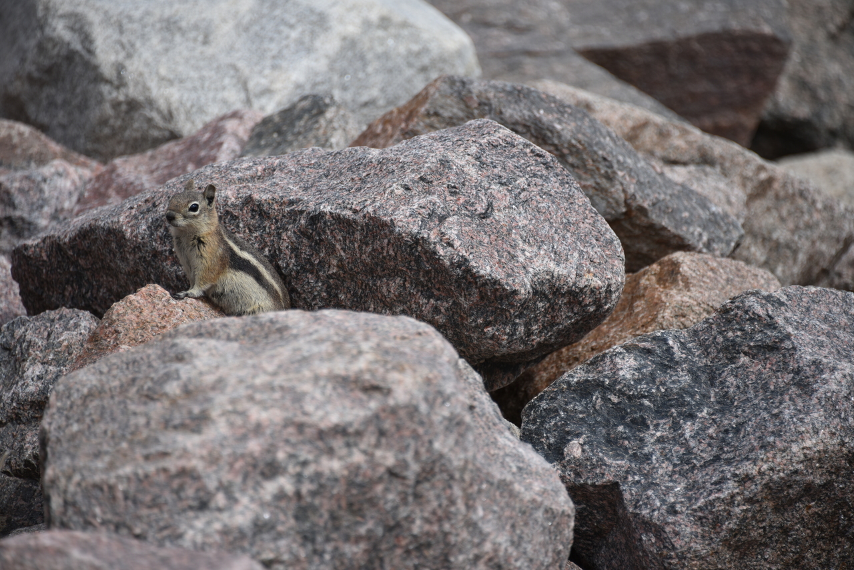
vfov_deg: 4.6
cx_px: 427
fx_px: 7118
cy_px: 285
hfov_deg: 6.9
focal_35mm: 300
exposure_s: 1/640
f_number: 5.6
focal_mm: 300
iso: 140
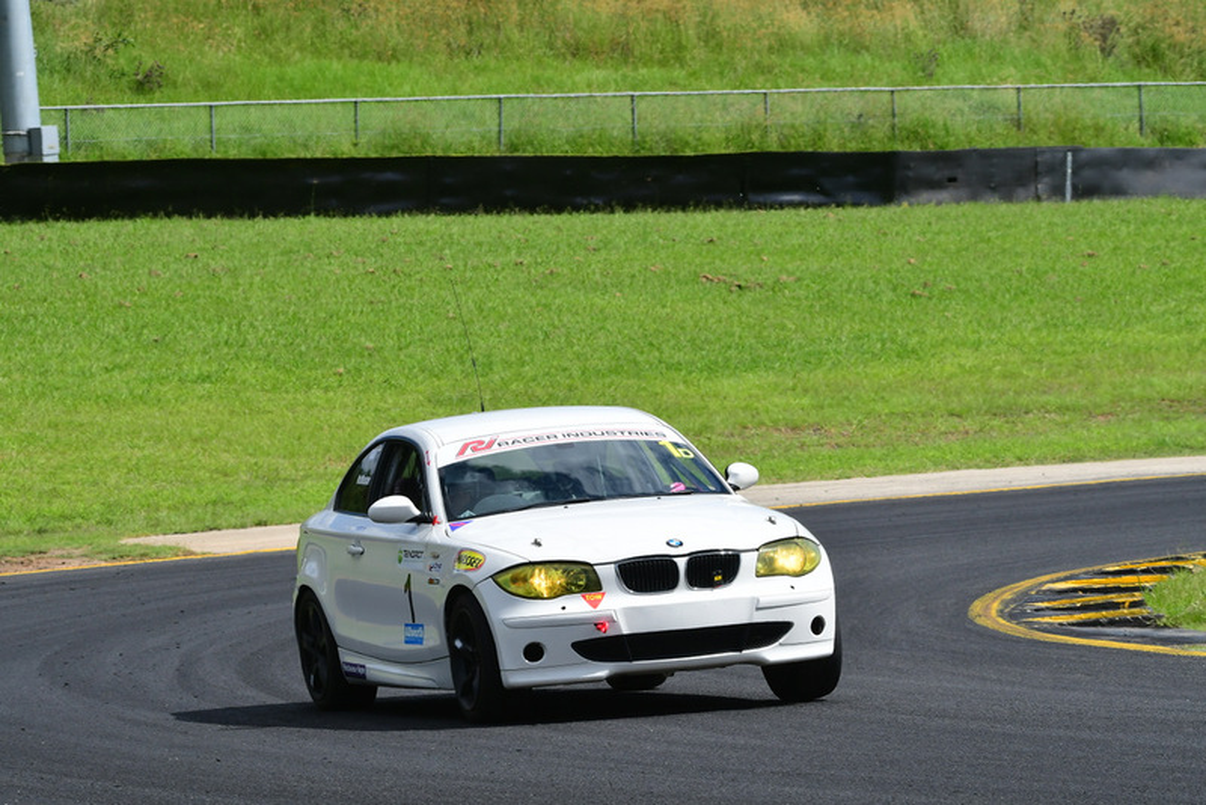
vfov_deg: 4.6
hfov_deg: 6.9
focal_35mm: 300
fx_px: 10053
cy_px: 402
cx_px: 603
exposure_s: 1/640
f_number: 11
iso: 400
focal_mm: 200
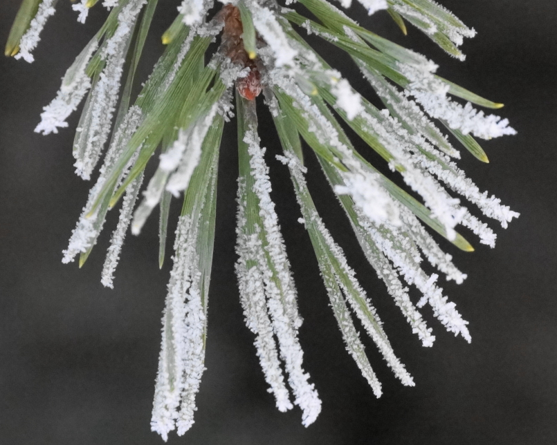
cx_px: 290
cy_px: 222
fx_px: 7204
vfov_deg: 3.5
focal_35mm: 437
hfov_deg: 4.4
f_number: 14
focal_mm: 250
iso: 3200
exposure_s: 1/80
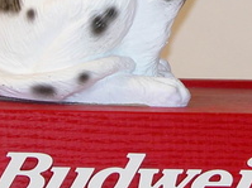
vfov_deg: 3.8
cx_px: 190
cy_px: -72
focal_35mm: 391
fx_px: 2845
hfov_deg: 5.1
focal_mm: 25.4
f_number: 3.6
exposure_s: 1/64.5
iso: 100
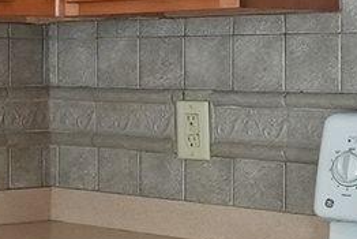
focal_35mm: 125
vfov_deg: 11.0
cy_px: 78
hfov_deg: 13.6
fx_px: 1240
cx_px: -388
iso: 800
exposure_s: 1/60
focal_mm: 16
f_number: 8
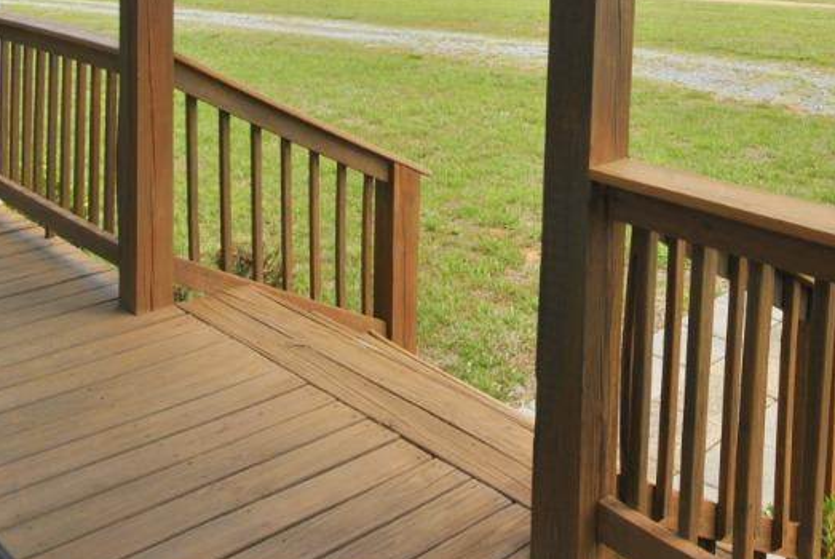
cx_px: 501
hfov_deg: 45.1
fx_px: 998
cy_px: -26
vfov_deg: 28.9
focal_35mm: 43
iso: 100
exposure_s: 1/200
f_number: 7.1
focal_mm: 10
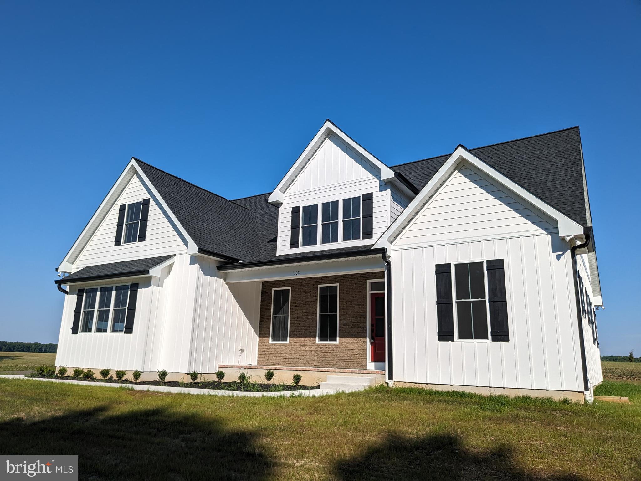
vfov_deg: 56.8
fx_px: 444
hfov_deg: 71.6
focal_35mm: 24
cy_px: 240
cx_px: 320
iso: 49
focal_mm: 4.53
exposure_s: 1/4237
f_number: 1.7
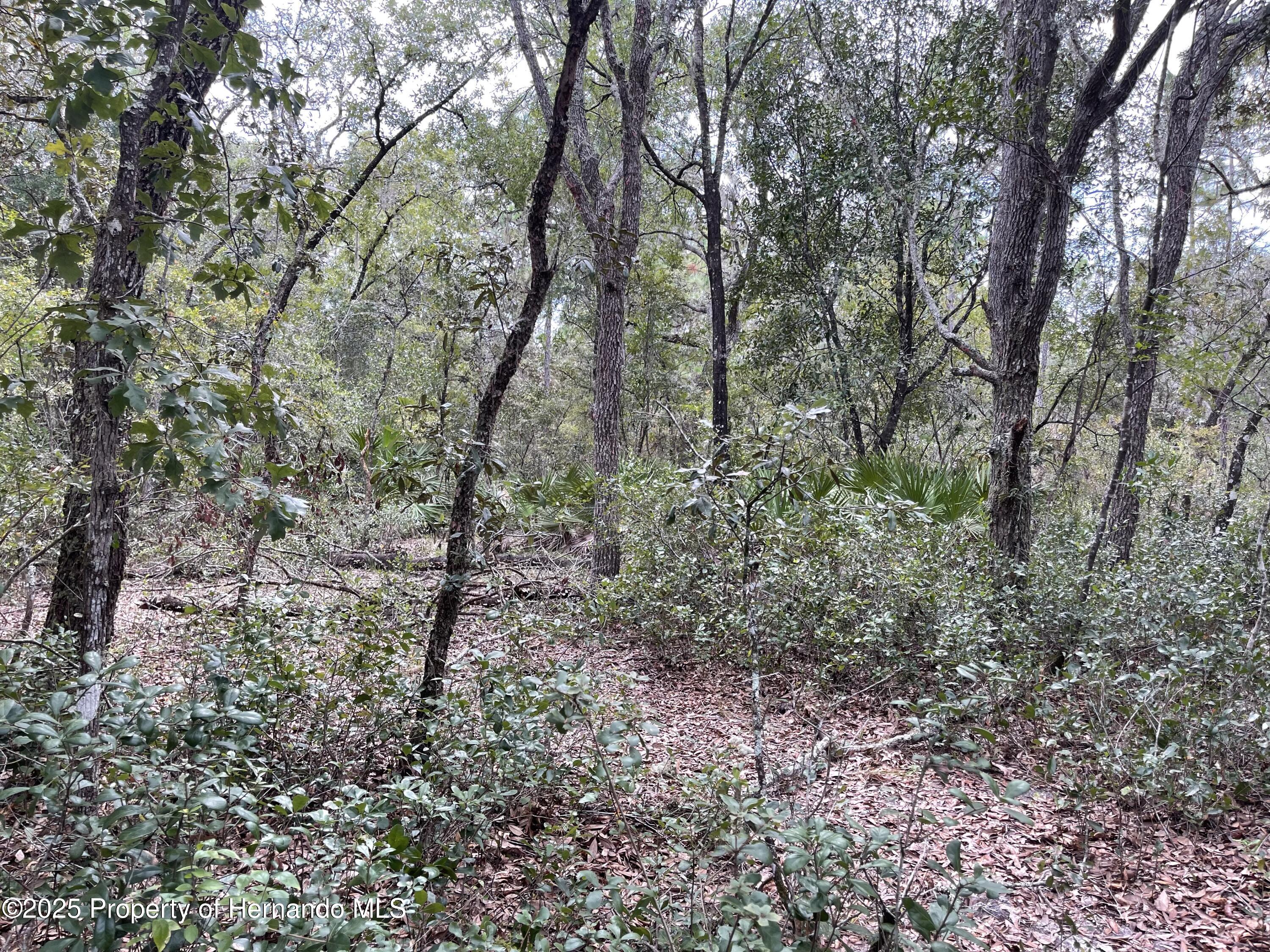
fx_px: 917
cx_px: 635
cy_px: 476
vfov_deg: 54.9
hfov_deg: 69.4
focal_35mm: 25
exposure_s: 1/273
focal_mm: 5.1
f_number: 1.6
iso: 32
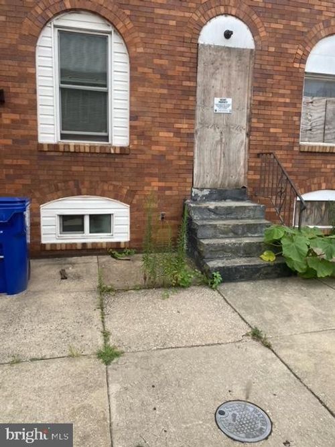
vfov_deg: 67.3
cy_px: 224
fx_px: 336
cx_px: 168
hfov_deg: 53.0
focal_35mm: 26
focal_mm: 4.25
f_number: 1.8
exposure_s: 1/469
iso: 32
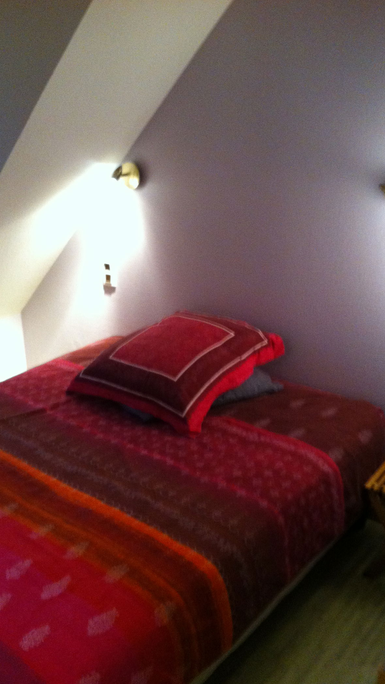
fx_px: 708
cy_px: 347
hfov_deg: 30.4
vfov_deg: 51.6
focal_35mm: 39
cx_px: 177
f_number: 2.8
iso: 320
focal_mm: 3.85
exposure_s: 1/15
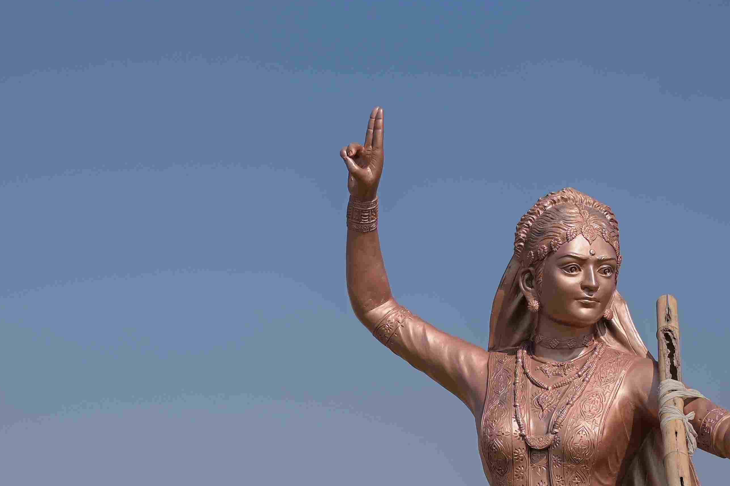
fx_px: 1662
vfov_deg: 16.1
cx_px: 290
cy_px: 539
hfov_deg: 24.7
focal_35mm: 82
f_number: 4
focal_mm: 35
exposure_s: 1/4000
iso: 160
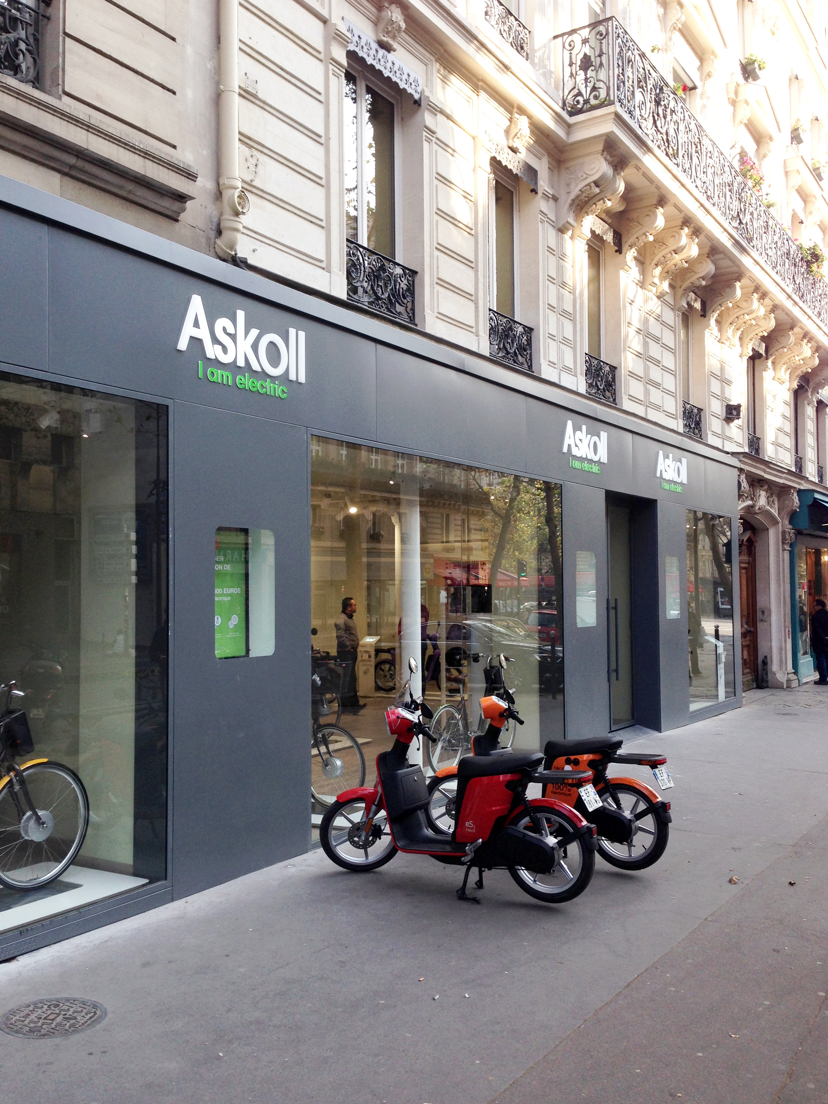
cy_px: 552
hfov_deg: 42.9
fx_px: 1052
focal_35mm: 33
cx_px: 414
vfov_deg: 55.4
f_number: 2.4
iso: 50
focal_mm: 4.12
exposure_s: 1/228
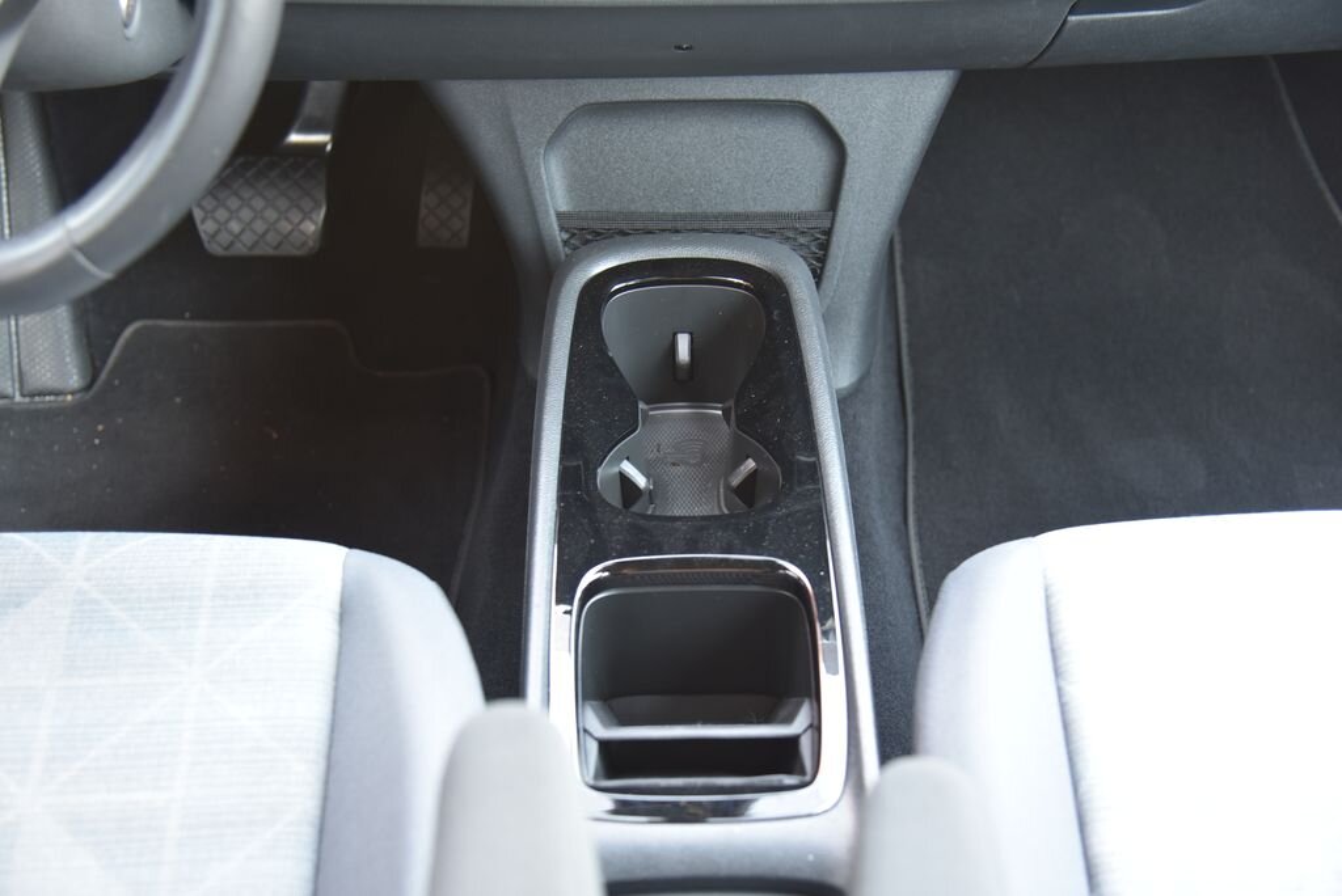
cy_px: 448
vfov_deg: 27.0
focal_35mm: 50
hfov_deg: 39.6
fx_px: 1865
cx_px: 671
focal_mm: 50
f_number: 4
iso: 500
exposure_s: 1/10
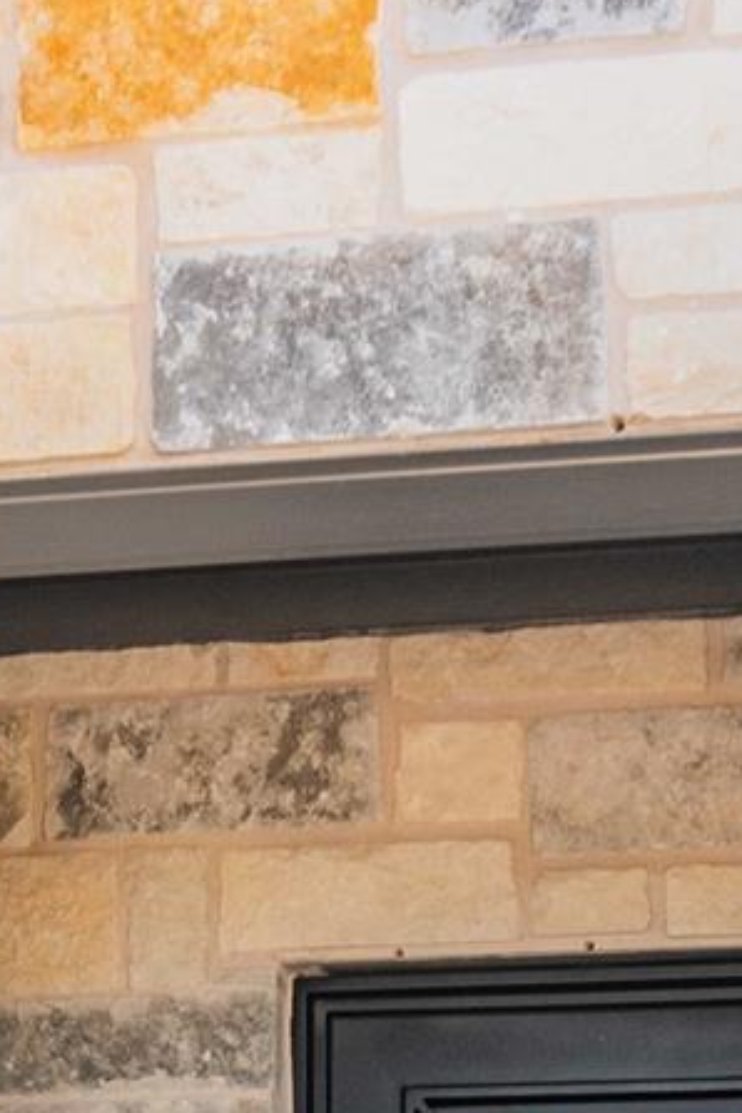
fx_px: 3184
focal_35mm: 103
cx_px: 329
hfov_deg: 13.3
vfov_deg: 17.7
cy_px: 1698
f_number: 5.6
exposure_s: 1/250
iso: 360
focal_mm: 20
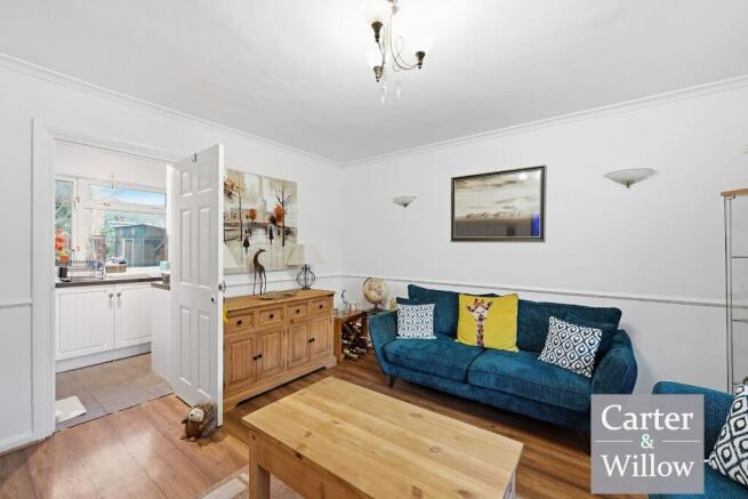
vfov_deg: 81.2
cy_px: 250
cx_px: 374
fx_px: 291
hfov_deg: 104.2
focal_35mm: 14
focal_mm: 14
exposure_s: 1/40
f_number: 11
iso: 1600
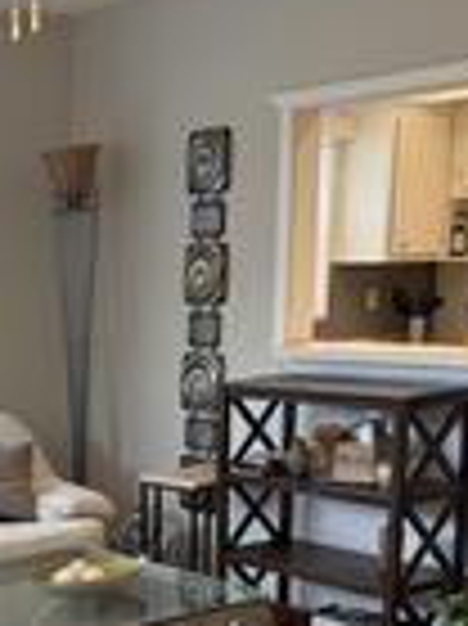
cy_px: 612
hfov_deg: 20.3
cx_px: -40
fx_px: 1246
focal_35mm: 69
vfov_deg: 26.8
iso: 200
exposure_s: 1/120
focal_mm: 6.76
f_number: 1.78
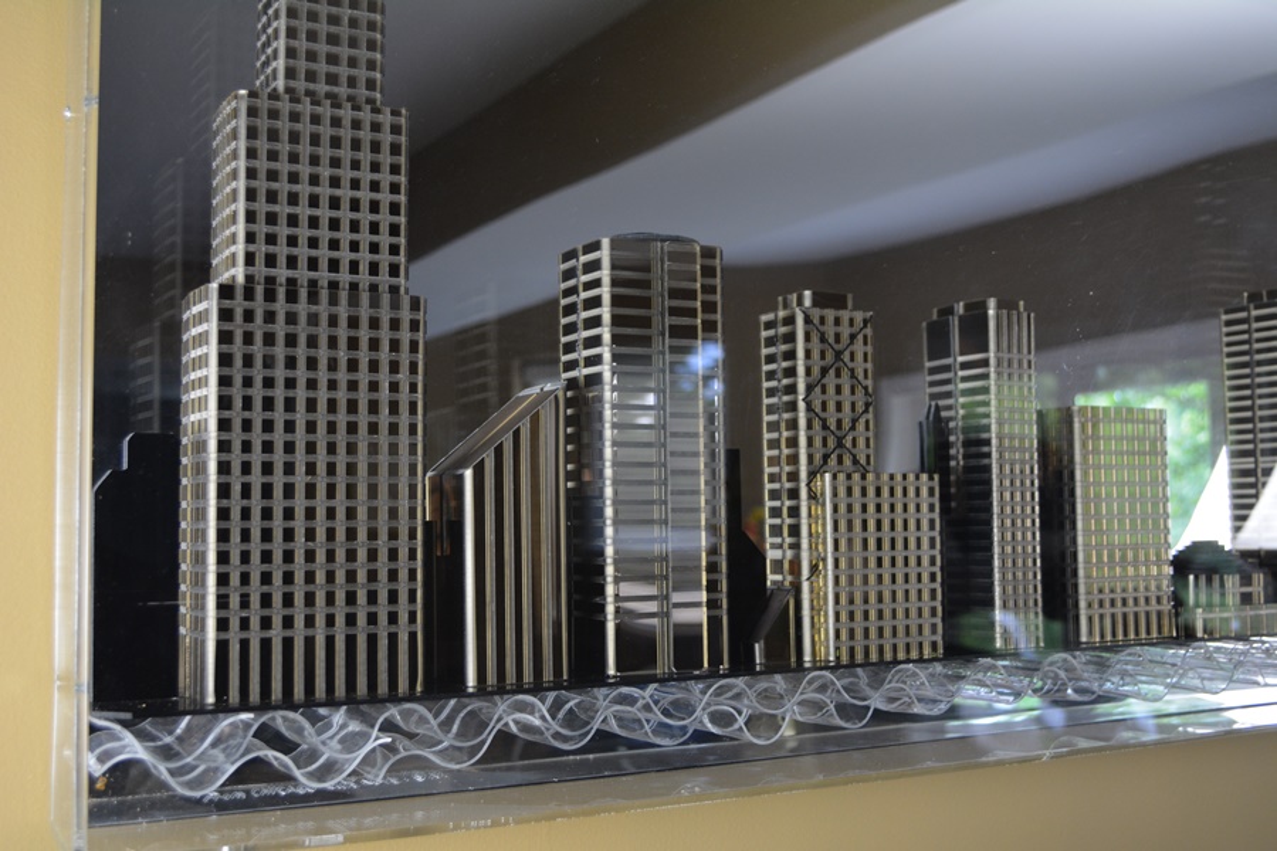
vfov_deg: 34.2
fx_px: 1383
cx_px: 638
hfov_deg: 49.6
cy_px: 426
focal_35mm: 39
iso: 800
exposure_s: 1/50
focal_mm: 26
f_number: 4.2
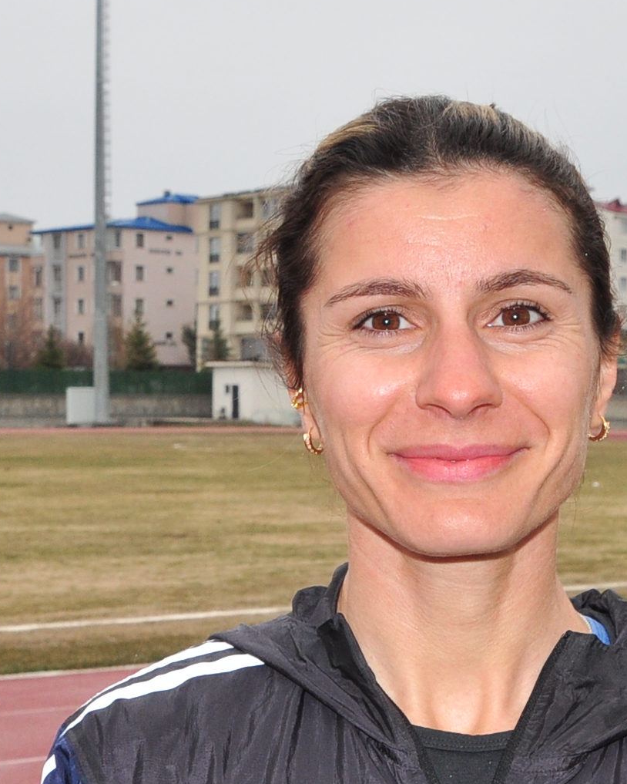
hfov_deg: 18.9
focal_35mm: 80
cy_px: 492
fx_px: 1855
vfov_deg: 23.8
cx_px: 525
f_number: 9
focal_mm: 18
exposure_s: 1/200
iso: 400
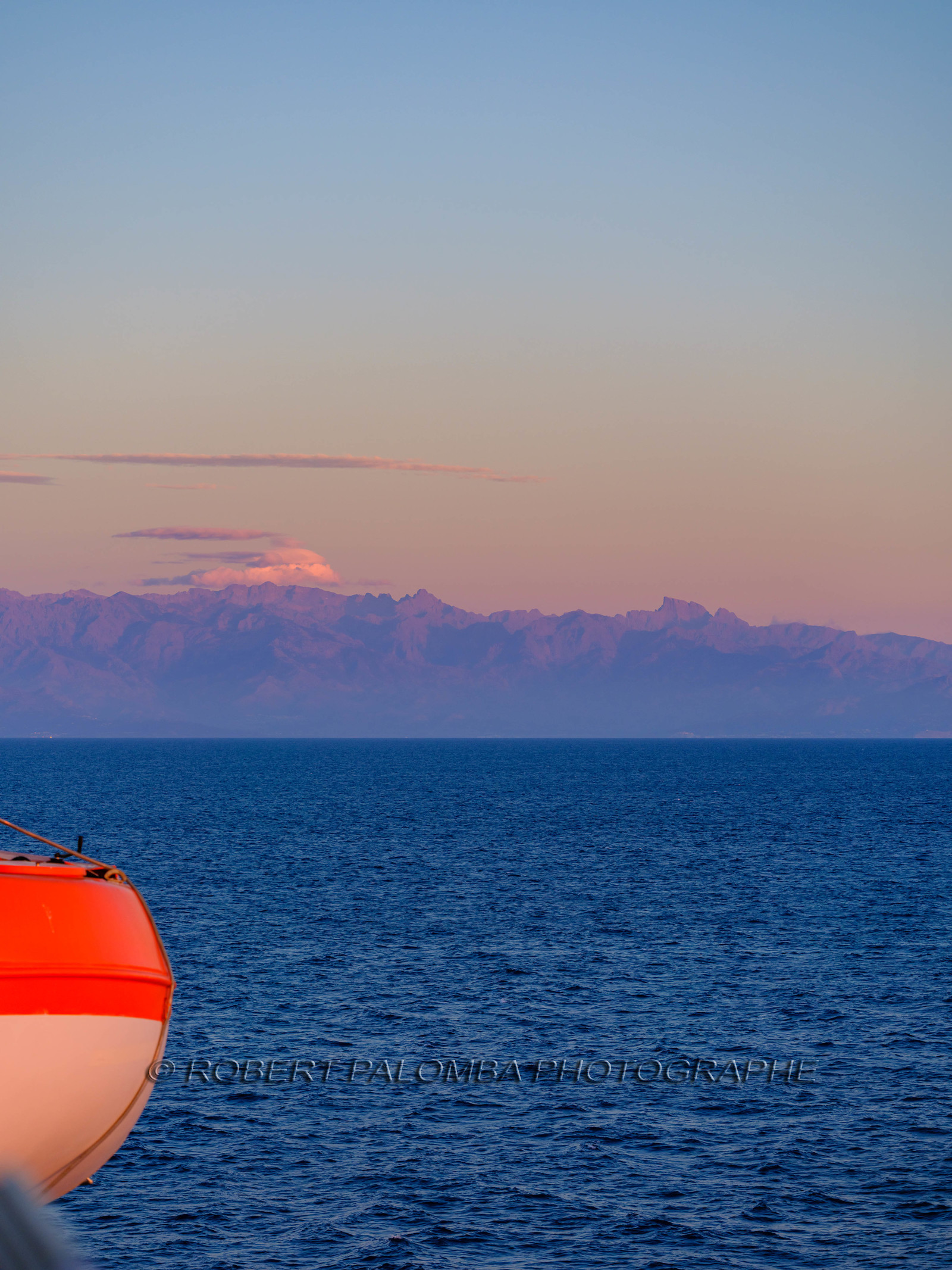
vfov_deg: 21.5
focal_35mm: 91
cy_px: 635
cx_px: 476
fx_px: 3337
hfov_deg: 16.2
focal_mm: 115.3
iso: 800
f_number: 6.4
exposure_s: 1/250
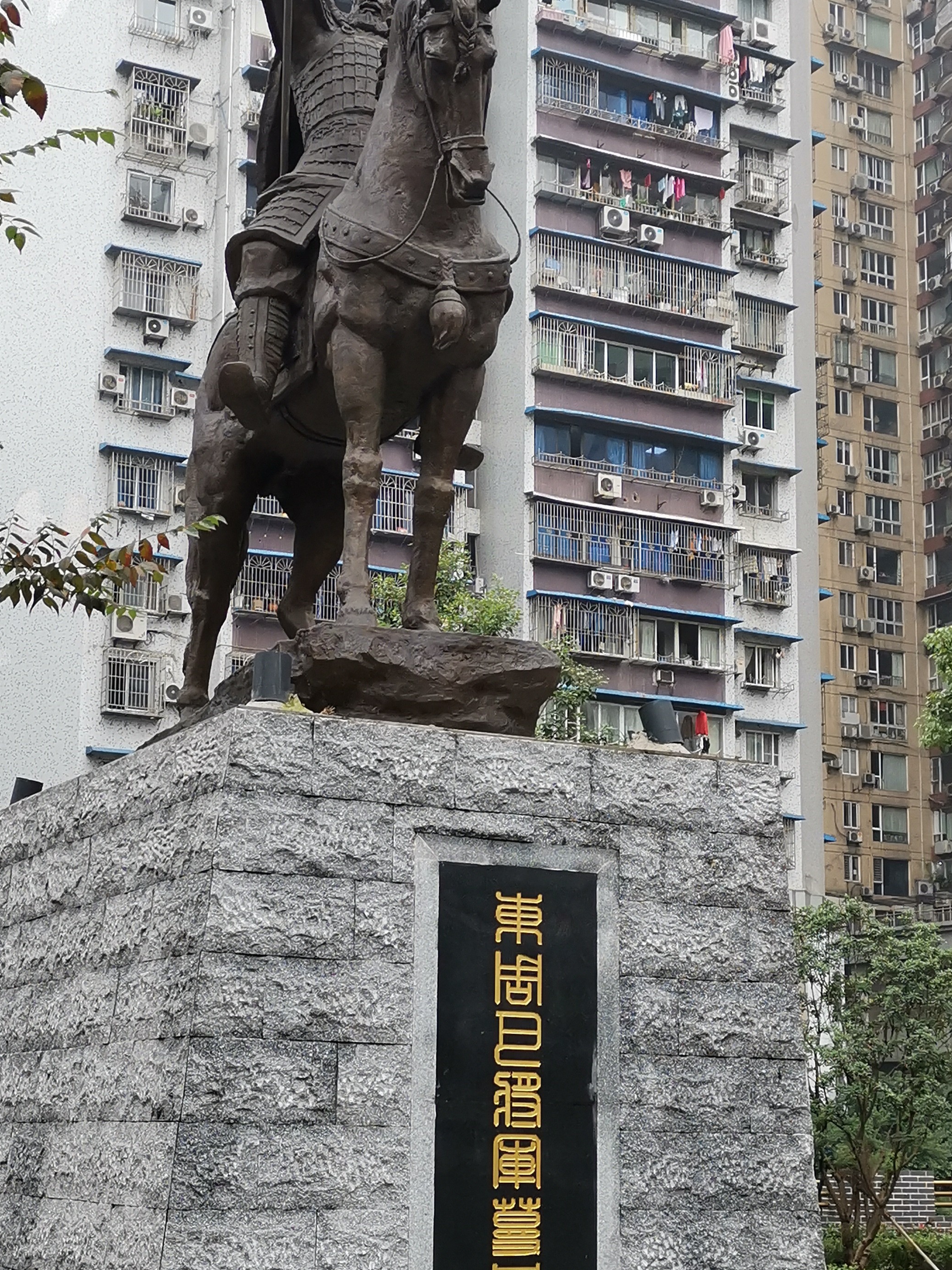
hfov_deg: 24.8
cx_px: 448
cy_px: 714
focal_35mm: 59
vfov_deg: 32.7
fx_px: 2163
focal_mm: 4.75
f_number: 1.8
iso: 50
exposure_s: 1/222
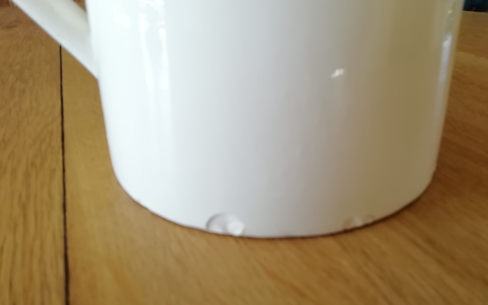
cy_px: 144
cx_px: 242
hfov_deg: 66.5
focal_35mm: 28
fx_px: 372
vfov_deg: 44.5
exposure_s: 1/33.3
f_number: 2.2
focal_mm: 3.21
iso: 100
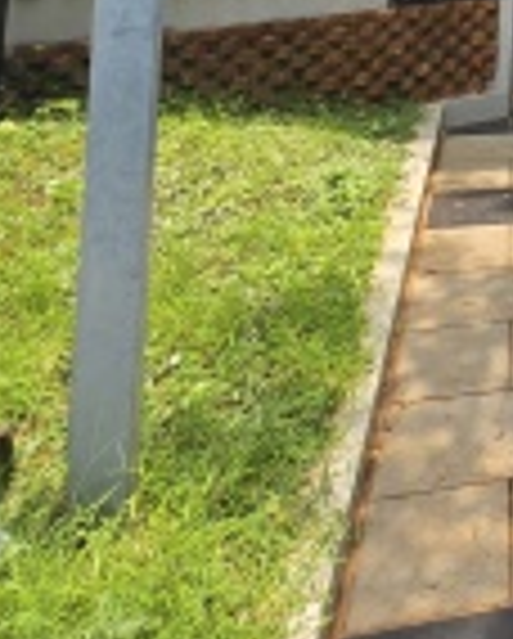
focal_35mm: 41
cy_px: -225
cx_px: 718
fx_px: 776
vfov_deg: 31.9
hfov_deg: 28.0
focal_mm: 1.7
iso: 25
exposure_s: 1/263
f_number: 2.2
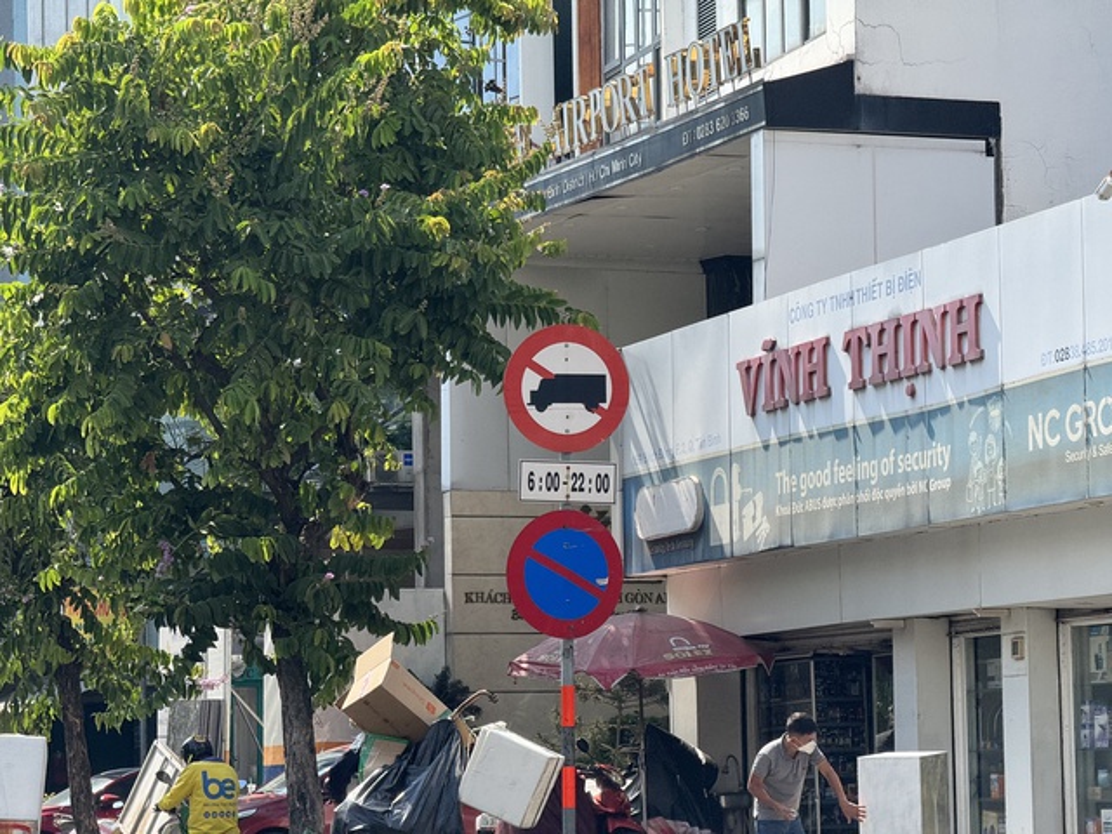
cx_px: 556
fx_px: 3855
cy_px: 417
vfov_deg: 12.3
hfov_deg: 16.4
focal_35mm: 120
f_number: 2.8
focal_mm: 15.66
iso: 50
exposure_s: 1/751
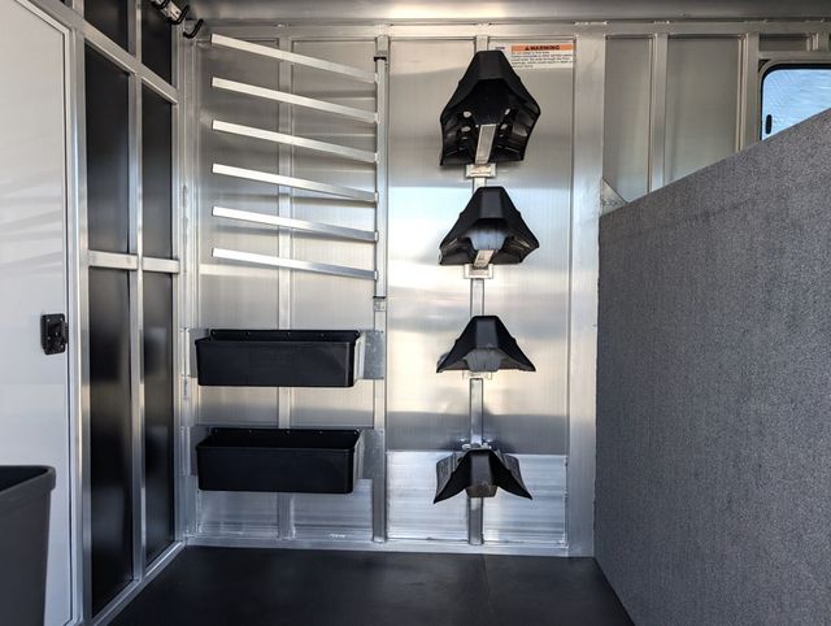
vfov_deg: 56.9
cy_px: 313
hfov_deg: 71.5
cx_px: 416
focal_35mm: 24
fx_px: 577
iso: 21
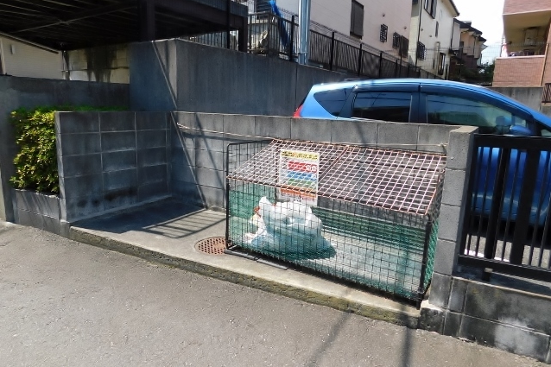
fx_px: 367
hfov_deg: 73.8
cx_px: 276
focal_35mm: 24
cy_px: 174
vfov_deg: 53.1
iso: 125
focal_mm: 4
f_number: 3
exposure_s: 1/800
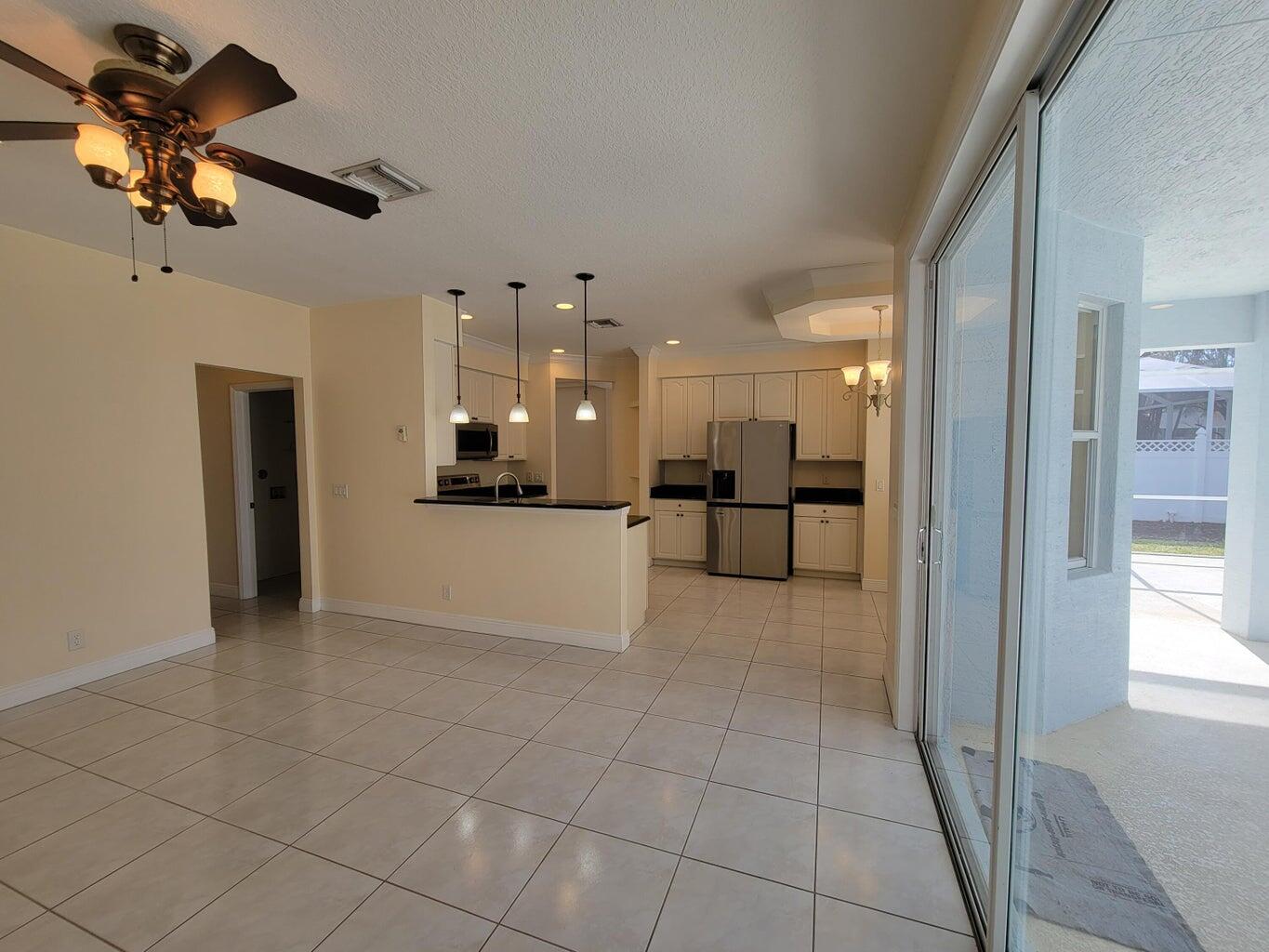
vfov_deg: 89.9
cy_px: 476
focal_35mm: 13
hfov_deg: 106.2
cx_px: 634
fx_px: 477
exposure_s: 1/168
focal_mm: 2.2
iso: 50
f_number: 2.2
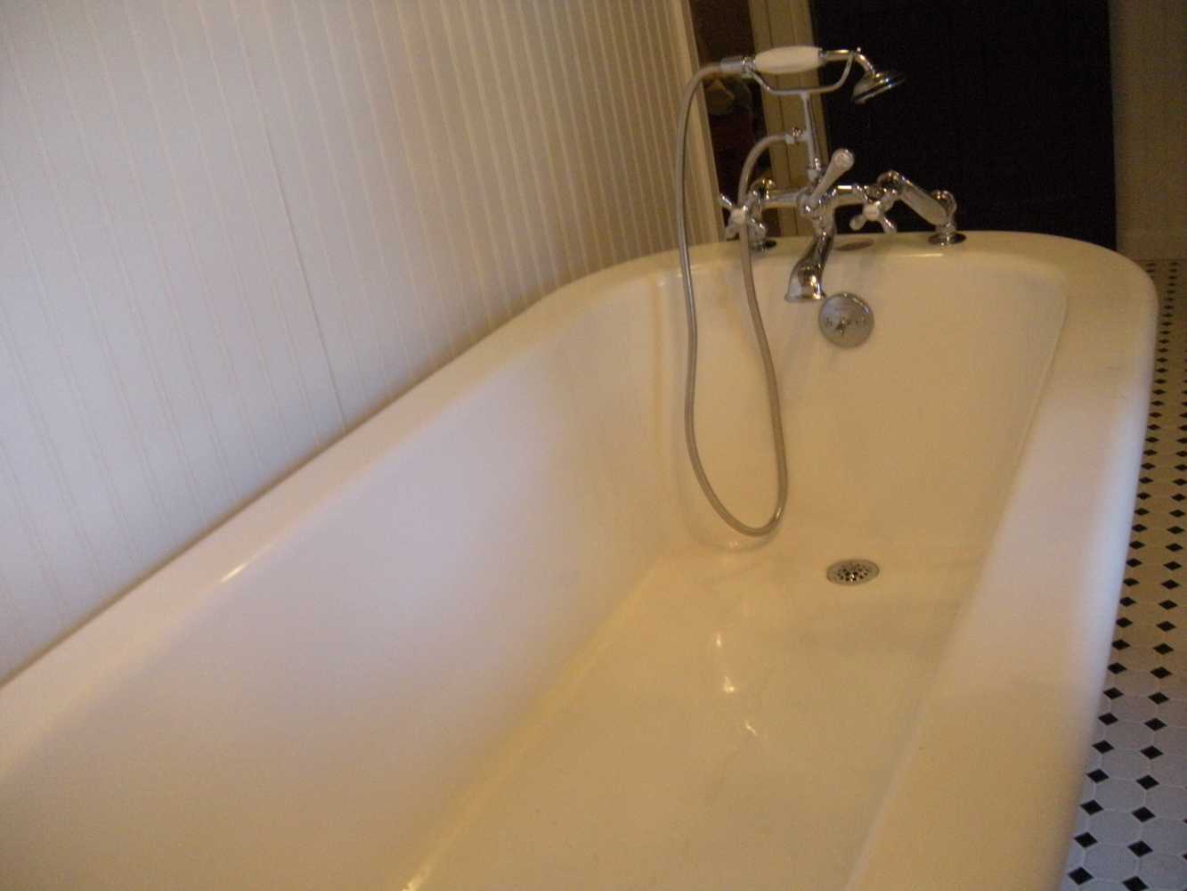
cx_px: 594
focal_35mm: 35
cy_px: 446
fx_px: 1200
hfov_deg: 52.6
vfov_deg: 40.7
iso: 400
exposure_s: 1/49.5
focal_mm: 5.9
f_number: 3.8
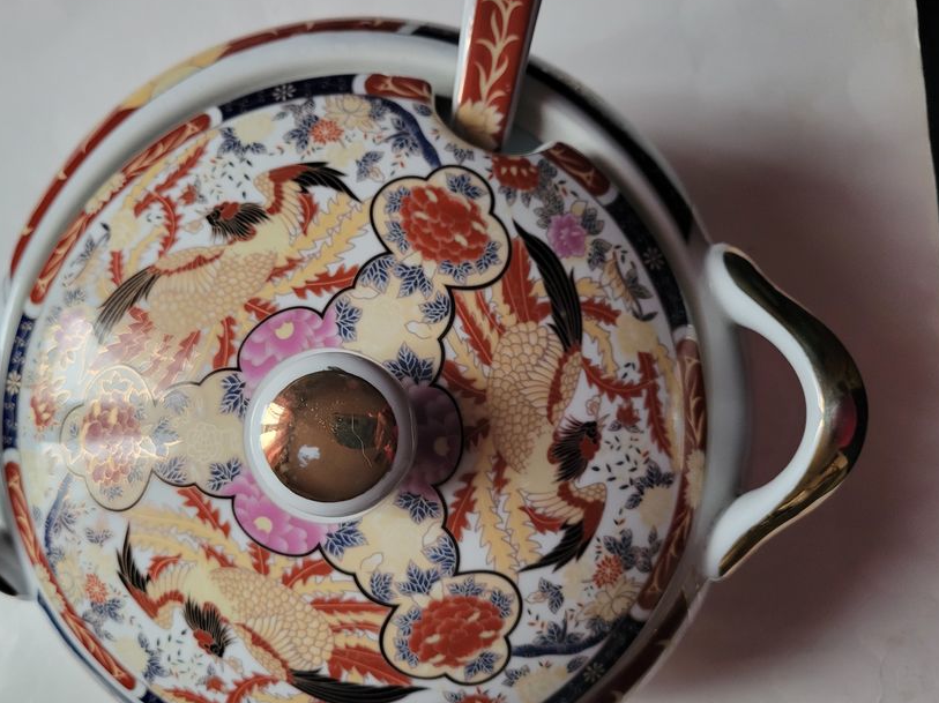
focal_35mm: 32
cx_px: 386
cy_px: 397
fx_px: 868
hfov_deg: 56.5
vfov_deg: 44.0
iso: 250
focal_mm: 5.4
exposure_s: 1/120
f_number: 1.8
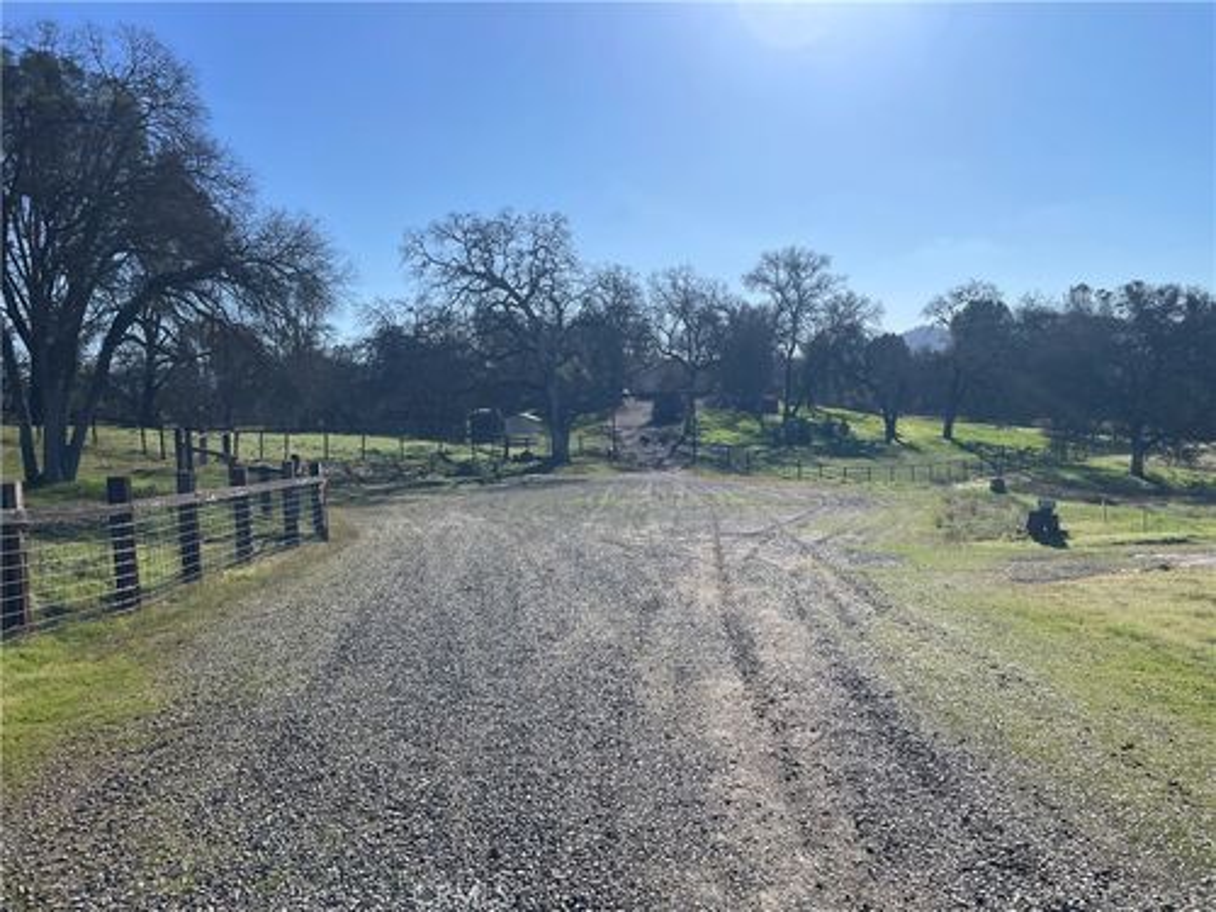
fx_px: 913
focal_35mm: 26
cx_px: 608
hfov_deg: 67.3
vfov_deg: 53.1
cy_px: 456
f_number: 1.6
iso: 32
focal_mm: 4.2
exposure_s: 1/6494
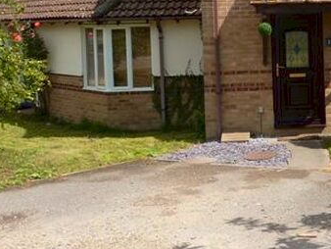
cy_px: 29
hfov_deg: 30.3
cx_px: 316
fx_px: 574
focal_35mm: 60
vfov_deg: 23.8
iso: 100
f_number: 4
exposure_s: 1/640
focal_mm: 4.7
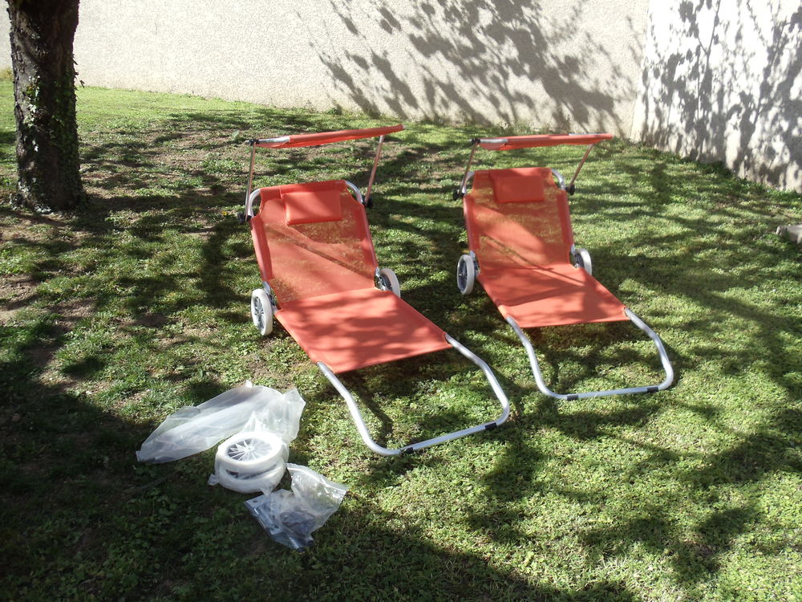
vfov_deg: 32.9
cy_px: 301
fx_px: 1019
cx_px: 401
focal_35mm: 44
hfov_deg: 42.9
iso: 100
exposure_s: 1/640
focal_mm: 6
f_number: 3.5
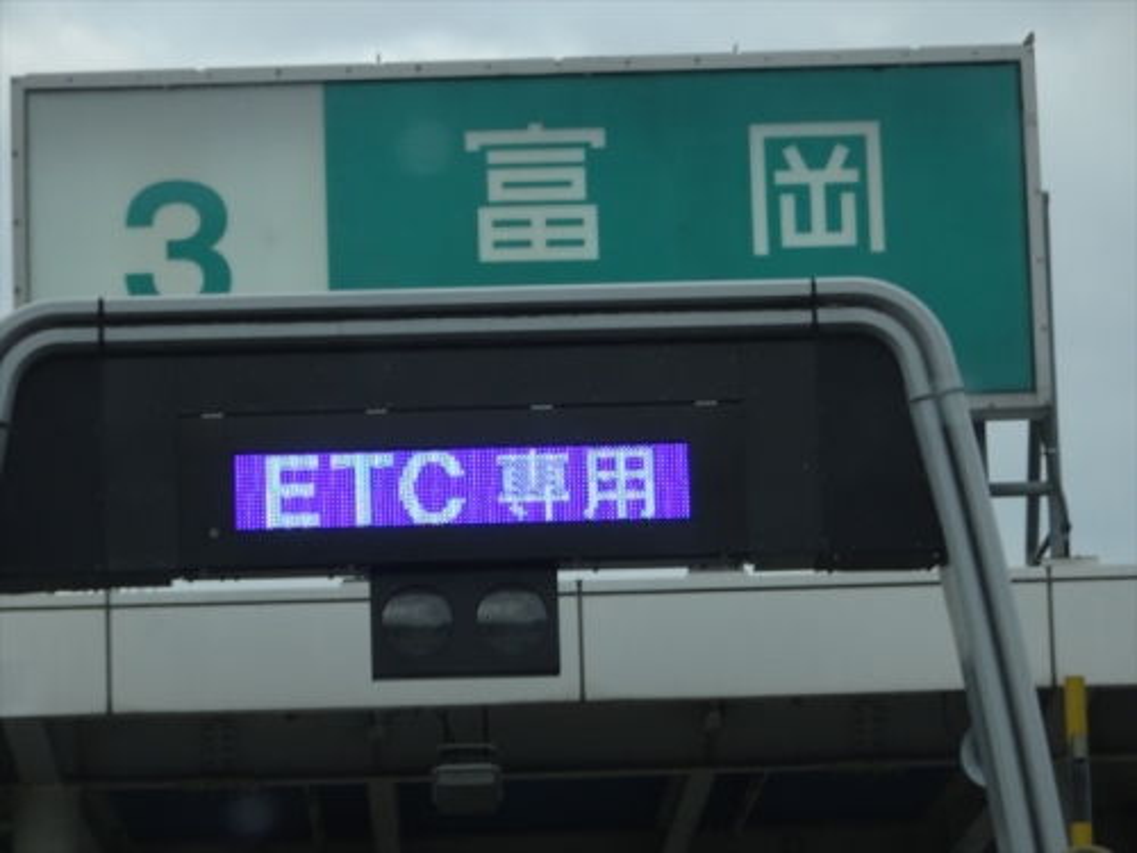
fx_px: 5518
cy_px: 426
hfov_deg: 11.8
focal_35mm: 168
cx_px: 568
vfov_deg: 8.8
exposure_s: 1/250
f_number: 5.6
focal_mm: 28.74
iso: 160
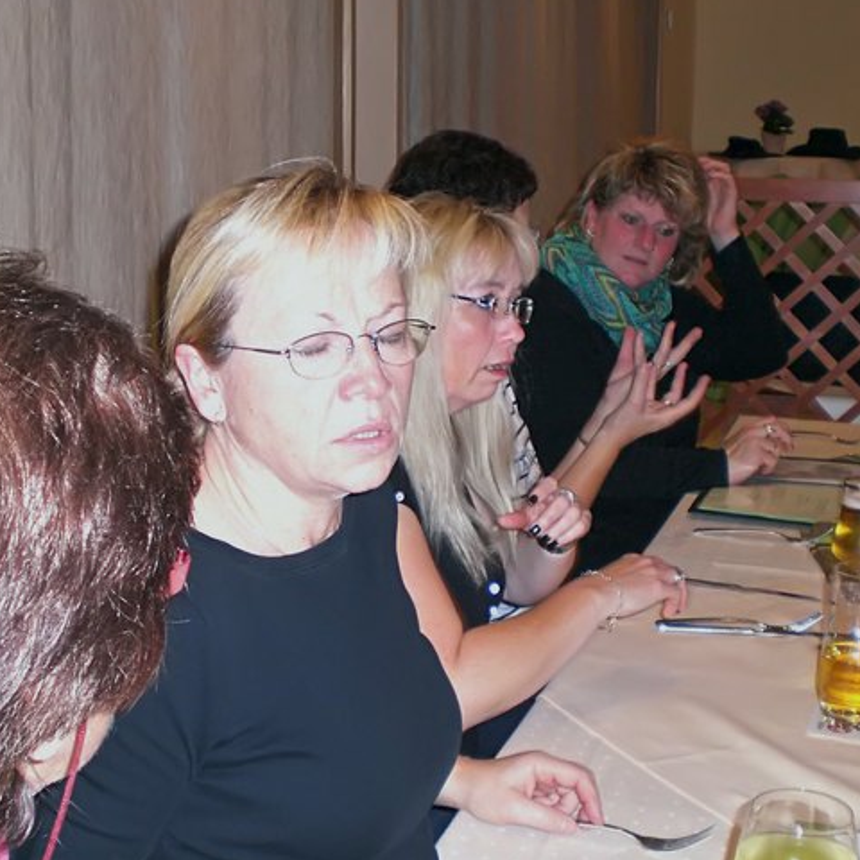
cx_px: 319
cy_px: 373
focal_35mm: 56
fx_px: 1574
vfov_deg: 30.5
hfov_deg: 30.4
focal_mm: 6.3
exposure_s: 1/60
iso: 200
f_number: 3.1
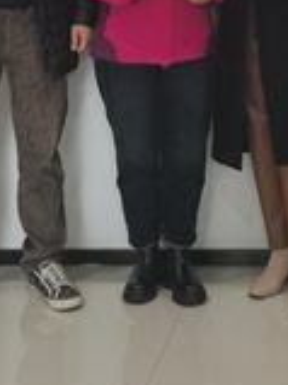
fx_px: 911
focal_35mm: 82
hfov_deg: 17.7
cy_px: -136
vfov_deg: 21.3
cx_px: 250
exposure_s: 1/50
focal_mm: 4.75
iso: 250
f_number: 1.8
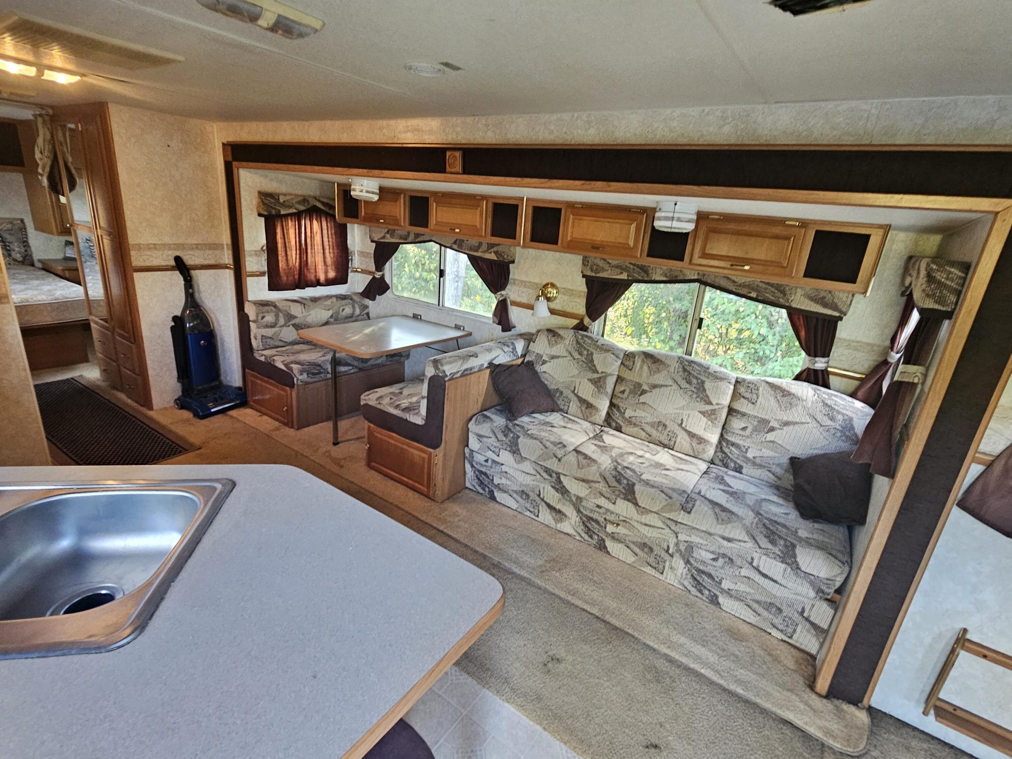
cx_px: 506
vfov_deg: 89.9
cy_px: 380
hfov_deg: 106.2
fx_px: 380
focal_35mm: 13
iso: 320
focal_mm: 2.2
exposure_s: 1/30
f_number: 2.2
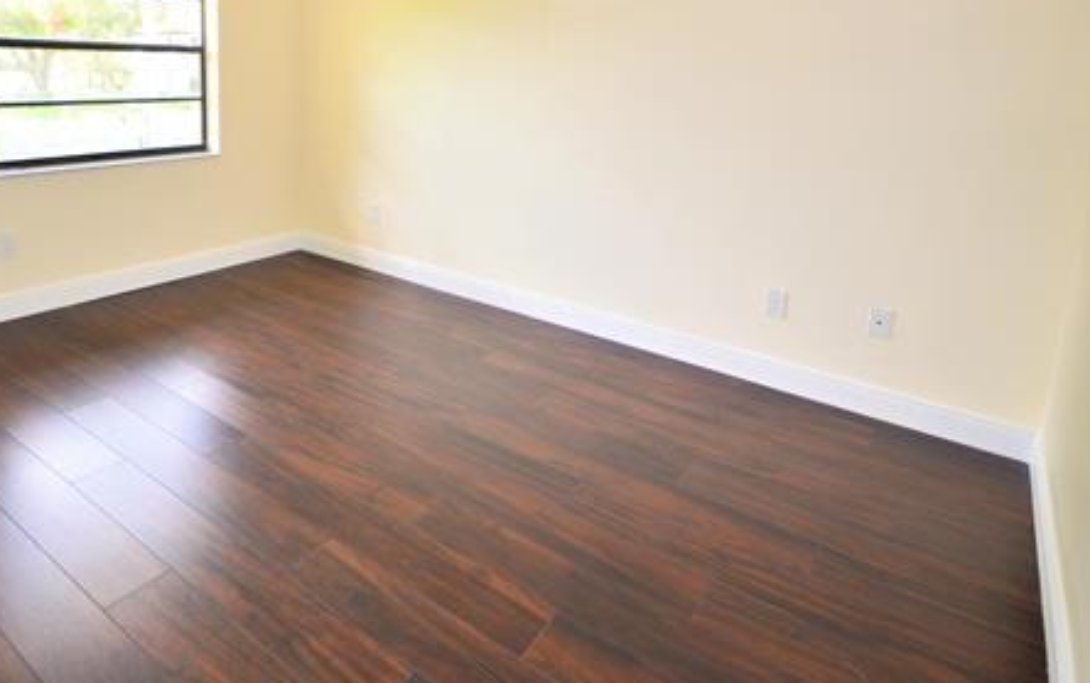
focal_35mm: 22
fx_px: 654
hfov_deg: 78.4
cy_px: 181
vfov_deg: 52.9
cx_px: 417
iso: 400
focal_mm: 10
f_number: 5
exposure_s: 1/100
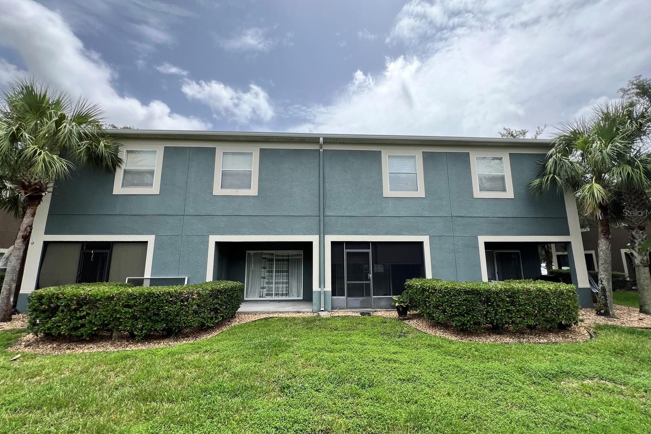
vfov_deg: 81.2
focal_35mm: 14
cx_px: 325
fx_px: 253
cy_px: 212
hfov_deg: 104.3
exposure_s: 1/1024
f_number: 1.8
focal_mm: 1.57
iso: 32
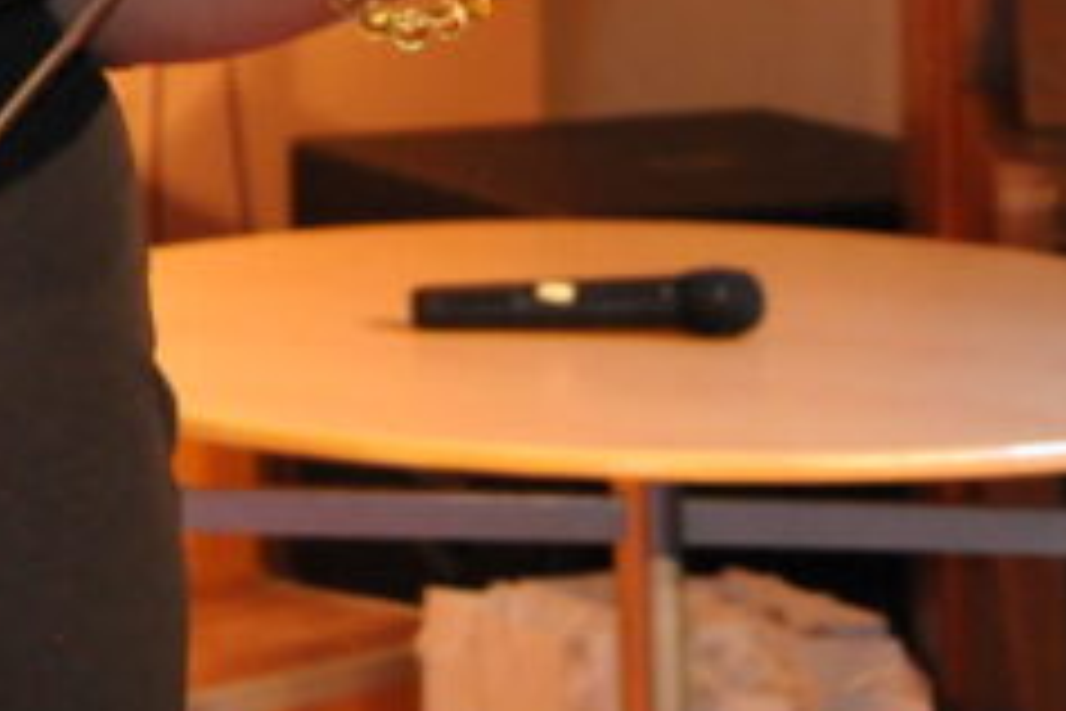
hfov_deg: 9.7
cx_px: -477
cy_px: -680
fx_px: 6129
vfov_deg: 6.5
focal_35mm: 207
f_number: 4.2
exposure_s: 1/250
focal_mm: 32
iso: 1800
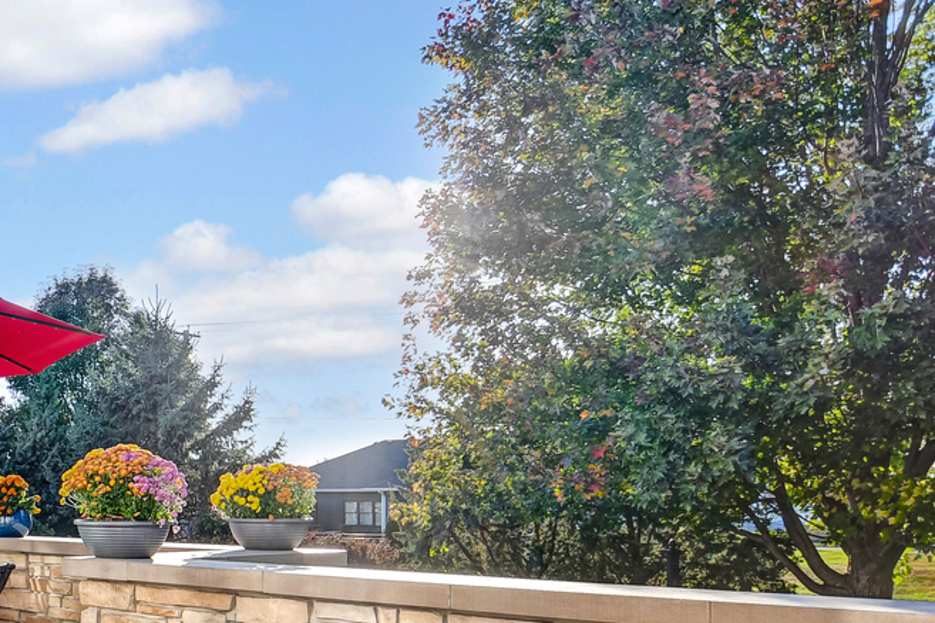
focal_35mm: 37
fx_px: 961
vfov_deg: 35.3
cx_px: -67
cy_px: 454
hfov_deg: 42.2
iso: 200
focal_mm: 10
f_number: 3.5
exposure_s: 1/4000
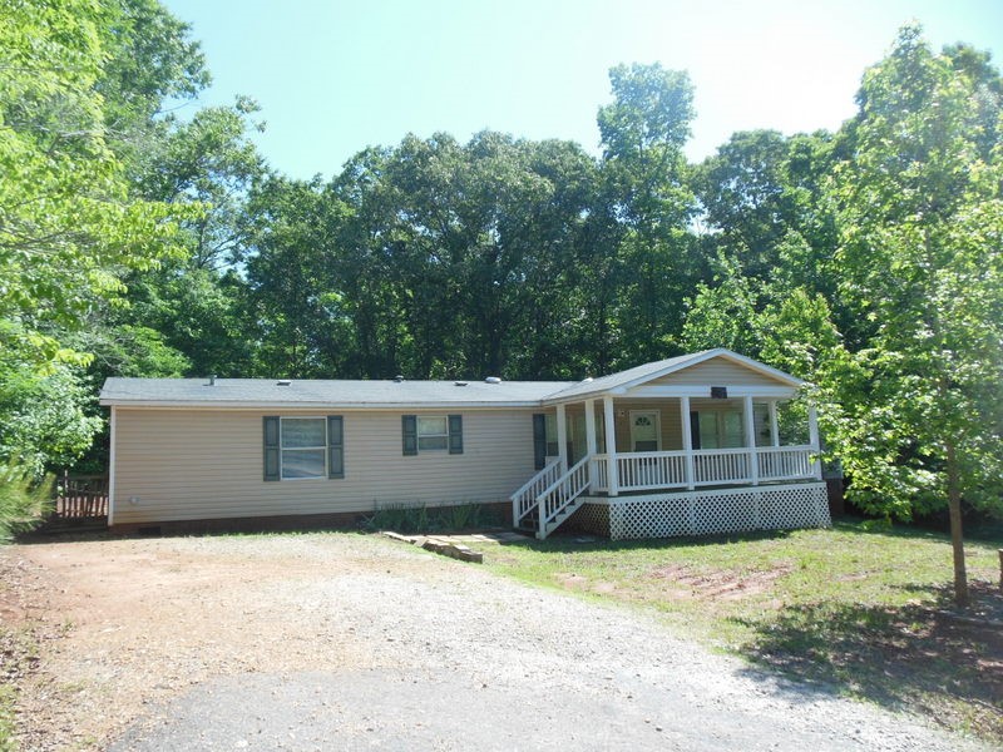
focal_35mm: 25
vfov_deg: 54.9
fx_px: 724
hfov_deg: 69.4
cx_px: 502
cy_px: 376
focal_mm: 4.5
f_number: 3.2
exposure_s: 1/500
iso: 125
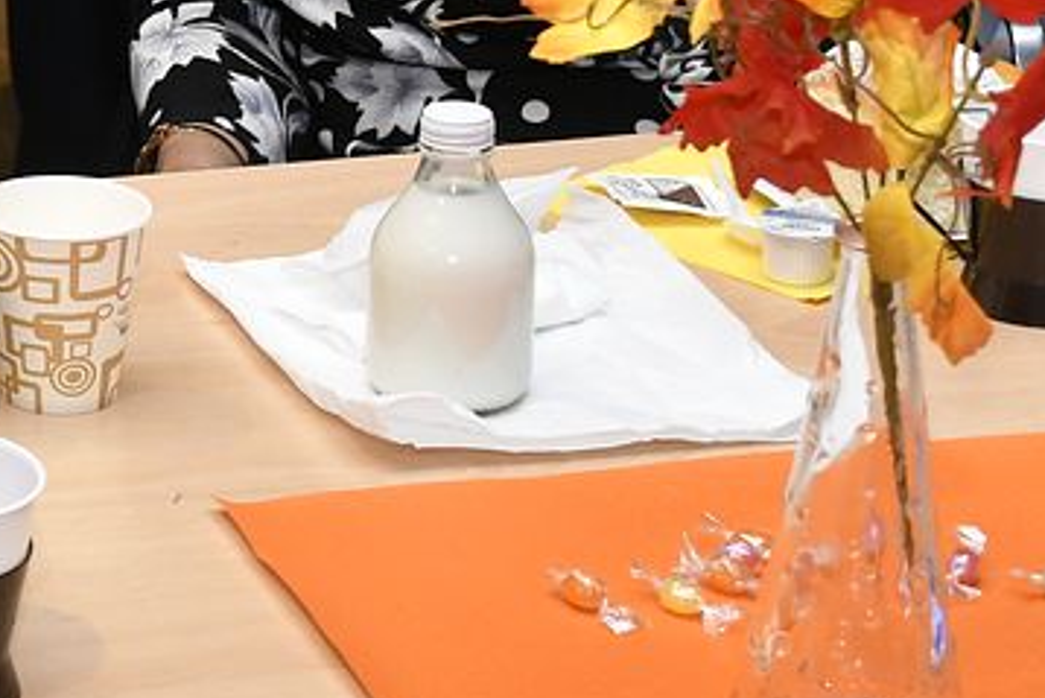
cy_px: -216
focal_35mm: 156
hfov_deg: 12.5
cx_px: -537
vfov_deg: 8.7
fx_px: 4520
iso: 1600
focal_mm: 31
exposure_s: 1/125
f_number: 6.3
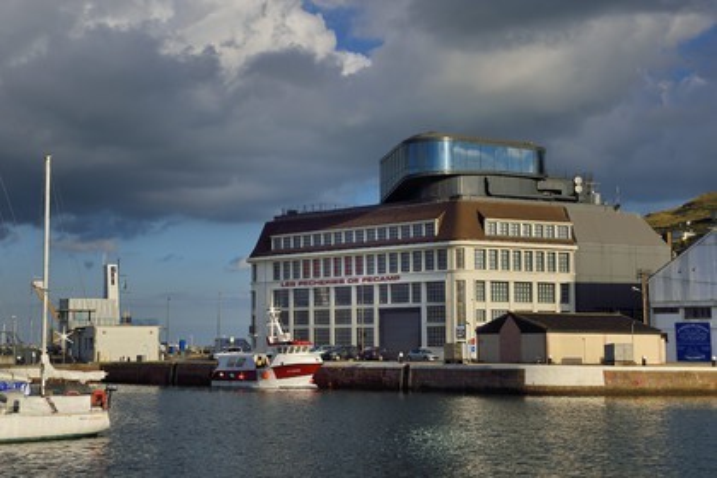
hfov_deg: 32.4
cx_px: 358
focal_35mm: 62
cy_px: 239
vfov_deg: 21.9
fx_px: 1235
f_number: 14
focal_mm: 62
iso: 200
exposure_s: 1/250
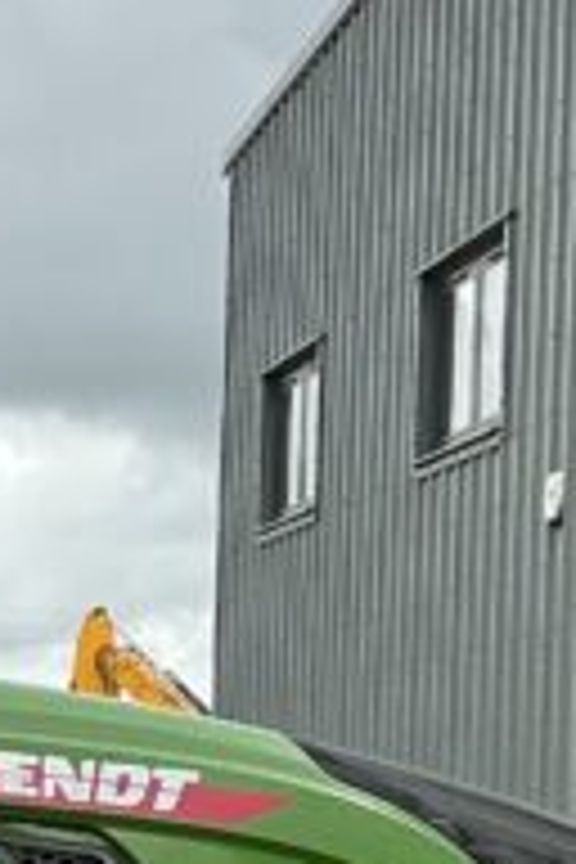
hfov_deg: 8.6
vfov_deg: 13.1
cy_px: 891
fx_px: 3720
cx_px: -351
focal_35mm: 155
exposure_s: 1/804
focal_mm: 3
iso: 25
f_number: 1.8
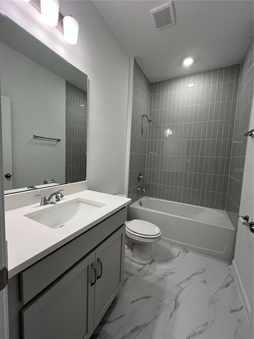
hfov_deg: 89.9
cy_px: 170
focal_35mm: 13
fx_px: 127
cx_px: 127
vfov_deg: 106.2
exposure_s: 1/120
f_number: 1.8
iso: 125
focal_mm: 1.57
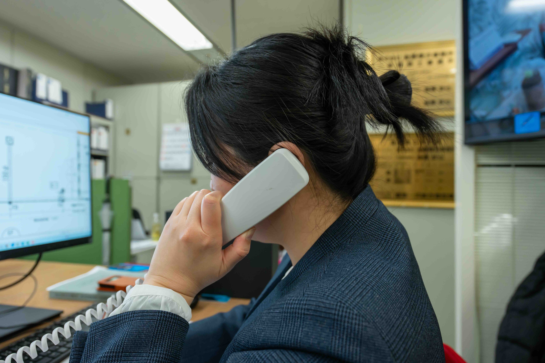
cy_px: 182
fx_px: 341
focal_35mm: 22
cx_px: 272
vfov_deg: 56.1
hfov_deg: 77.3
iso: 800
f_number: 4.5
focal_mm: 22.5
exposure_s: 1/100
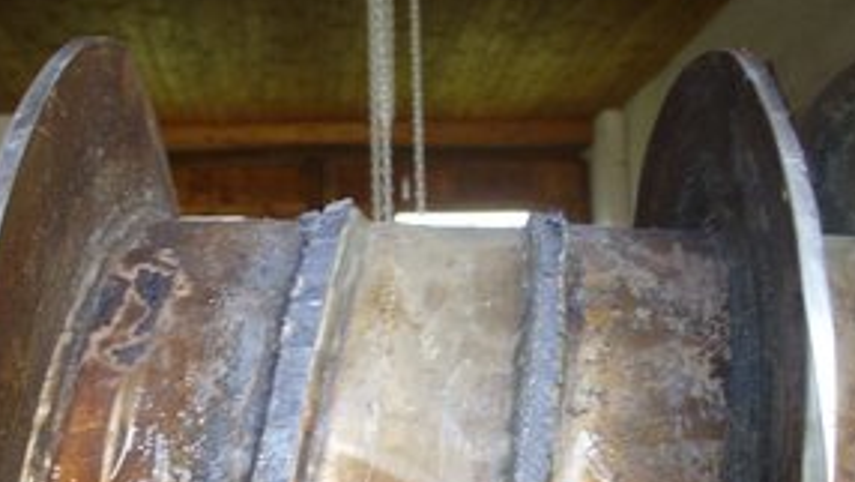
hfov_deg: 36.0
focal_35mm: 58
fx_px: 1315
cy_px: 353
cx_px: 419
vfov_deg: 20.6
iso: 50
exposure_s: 1/30
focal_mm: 7.8
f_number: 2.8
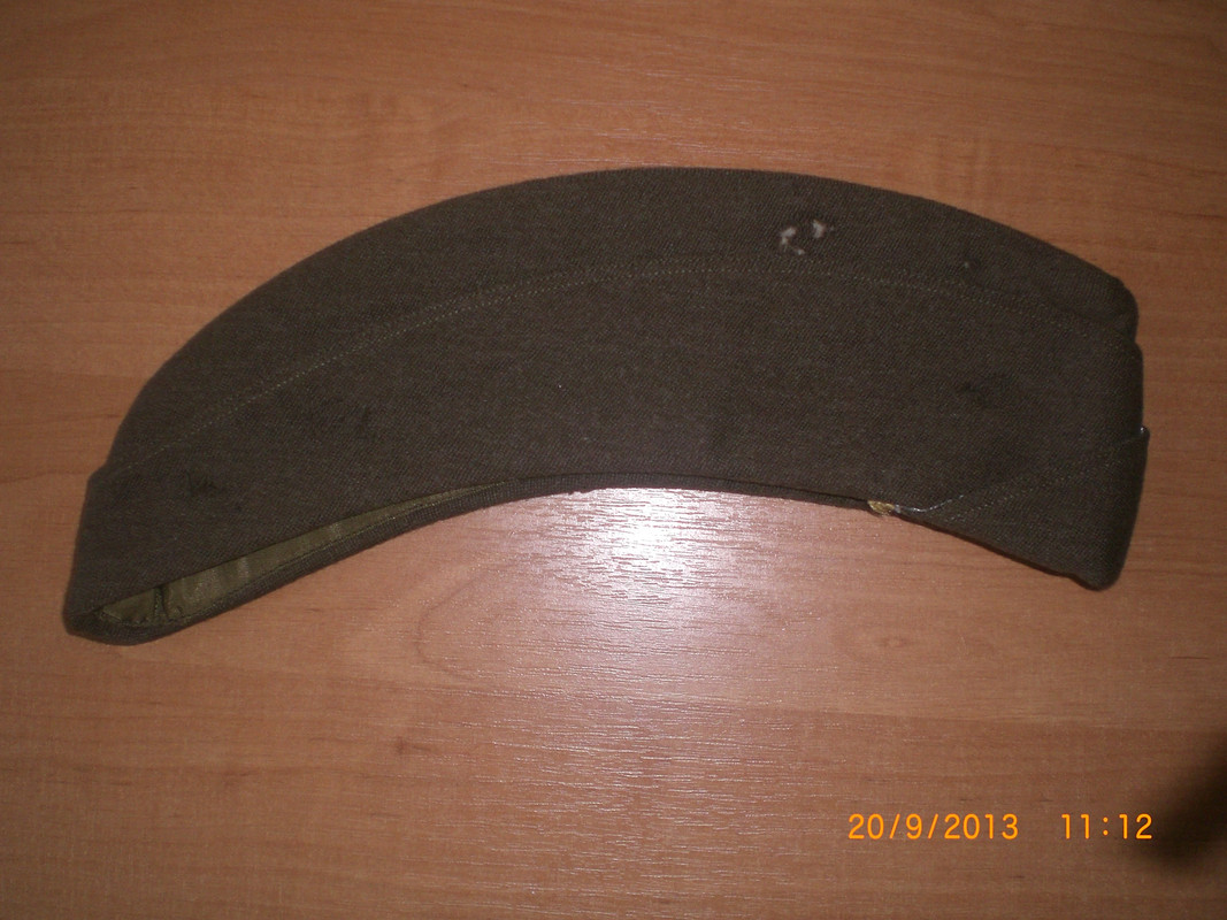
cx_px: 614
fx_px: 1347
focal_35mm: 38
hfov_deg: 49.0
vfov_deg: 37.7
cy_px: 460
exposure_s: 1/60
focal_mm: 6.3
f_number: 3.1
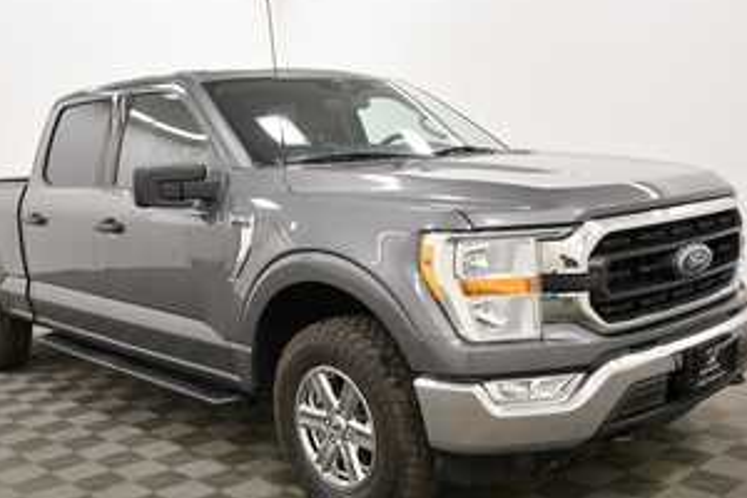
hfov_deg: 48.4
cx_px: 351
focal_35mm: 40
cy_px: 274
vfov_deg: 33.4
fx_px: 830
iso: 1000
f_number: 5.6
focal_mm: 20
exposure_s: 1/125
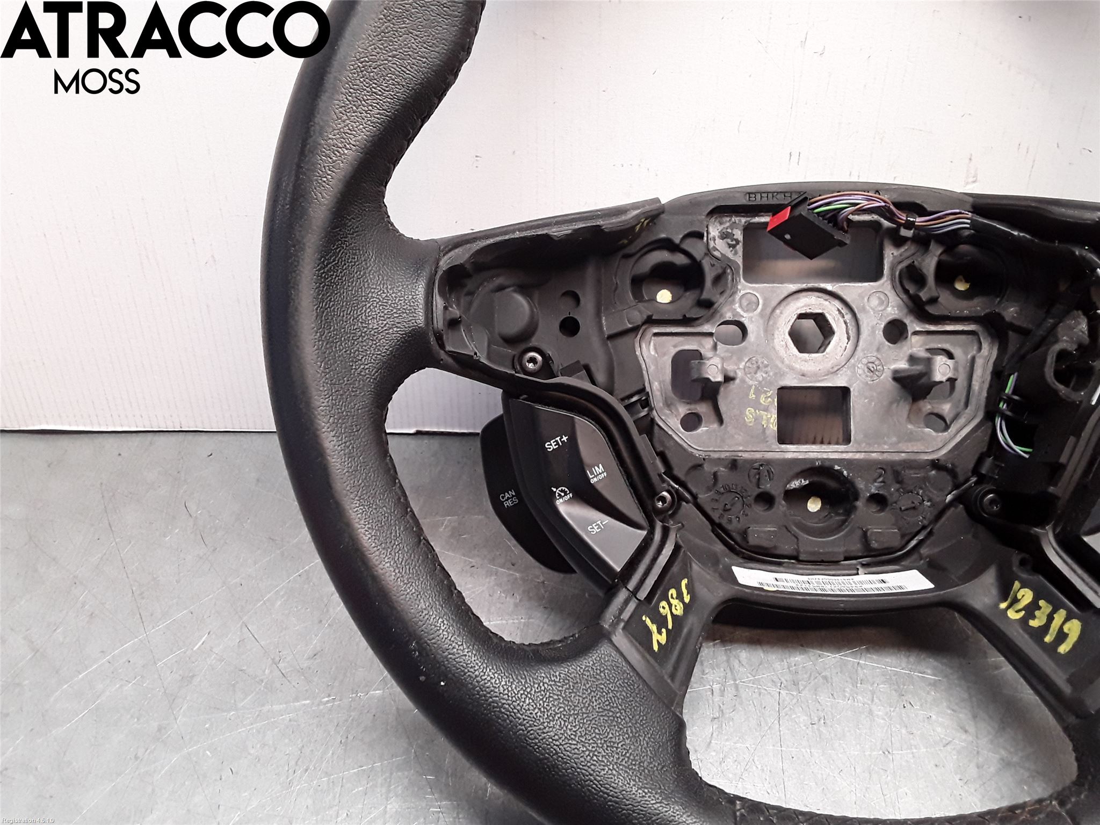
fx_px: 890
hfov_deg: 63.4
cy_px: 412
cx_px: 550
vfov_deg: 49.7
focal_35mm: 28
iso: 100
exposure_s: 1/100
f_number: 1.9
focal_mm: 2.91
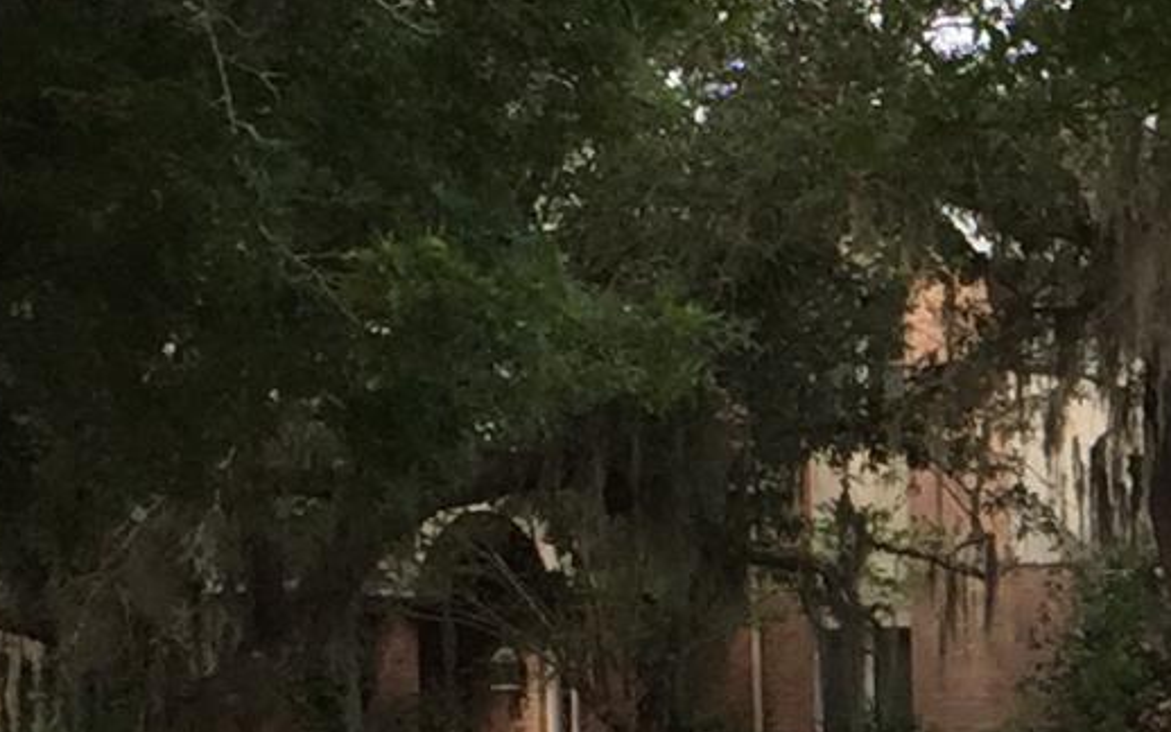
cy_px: 1159
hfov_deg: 10.9
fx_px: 5682
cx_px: 2236
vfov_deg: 7.2
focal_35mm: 178
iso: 32
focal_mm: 4.15
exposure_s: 1/638
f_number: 2.2
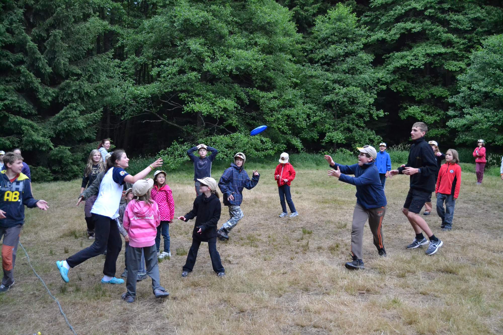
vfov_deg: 40.0
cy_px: 168
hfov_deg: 57.2
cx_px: 252
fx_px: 461
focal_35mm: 33
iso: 3200
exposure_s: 1/500
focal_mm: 22
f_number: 3.5
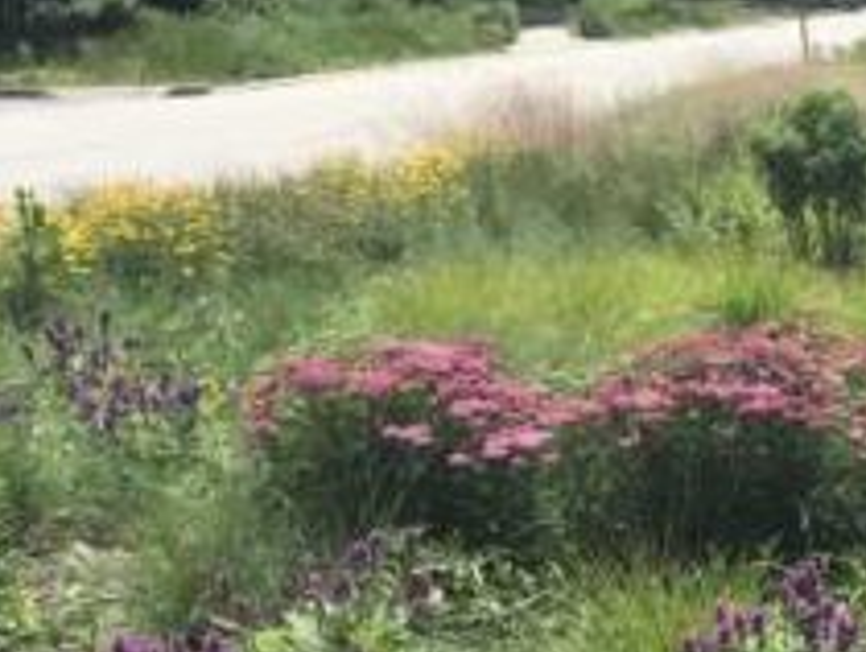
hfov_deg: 15.7
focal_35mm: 106
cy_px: 821
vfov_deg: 13.5
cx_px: 1575
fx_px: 2655
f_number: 2.2
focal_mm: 4.15
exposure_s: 1/1148
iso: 25
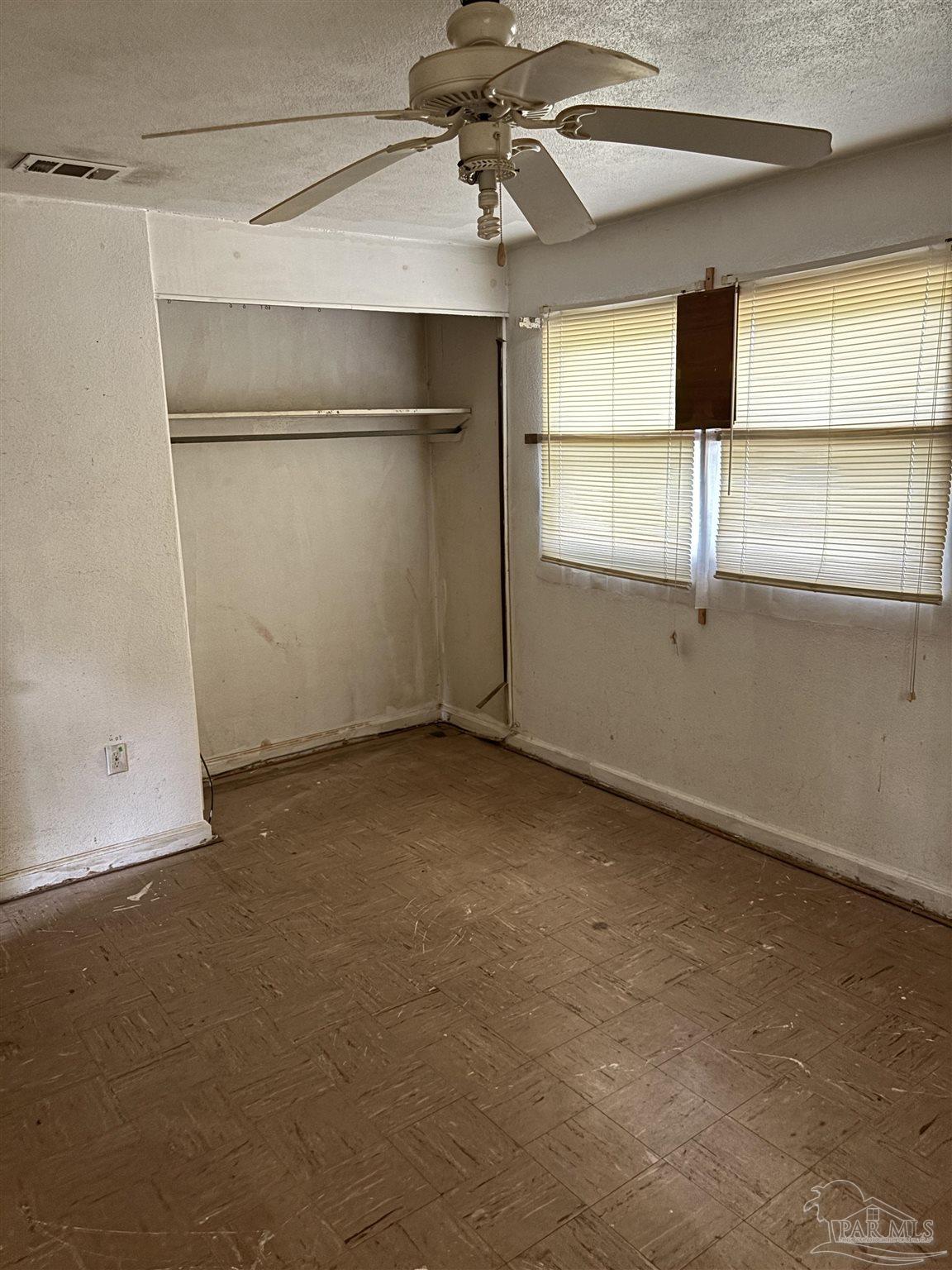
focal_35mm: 26
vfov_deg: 67.3
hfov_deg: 53.1
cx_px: 476
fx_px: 953
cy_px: 635
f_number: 1.6
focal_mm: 5.96
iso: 1250
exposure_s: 1/26
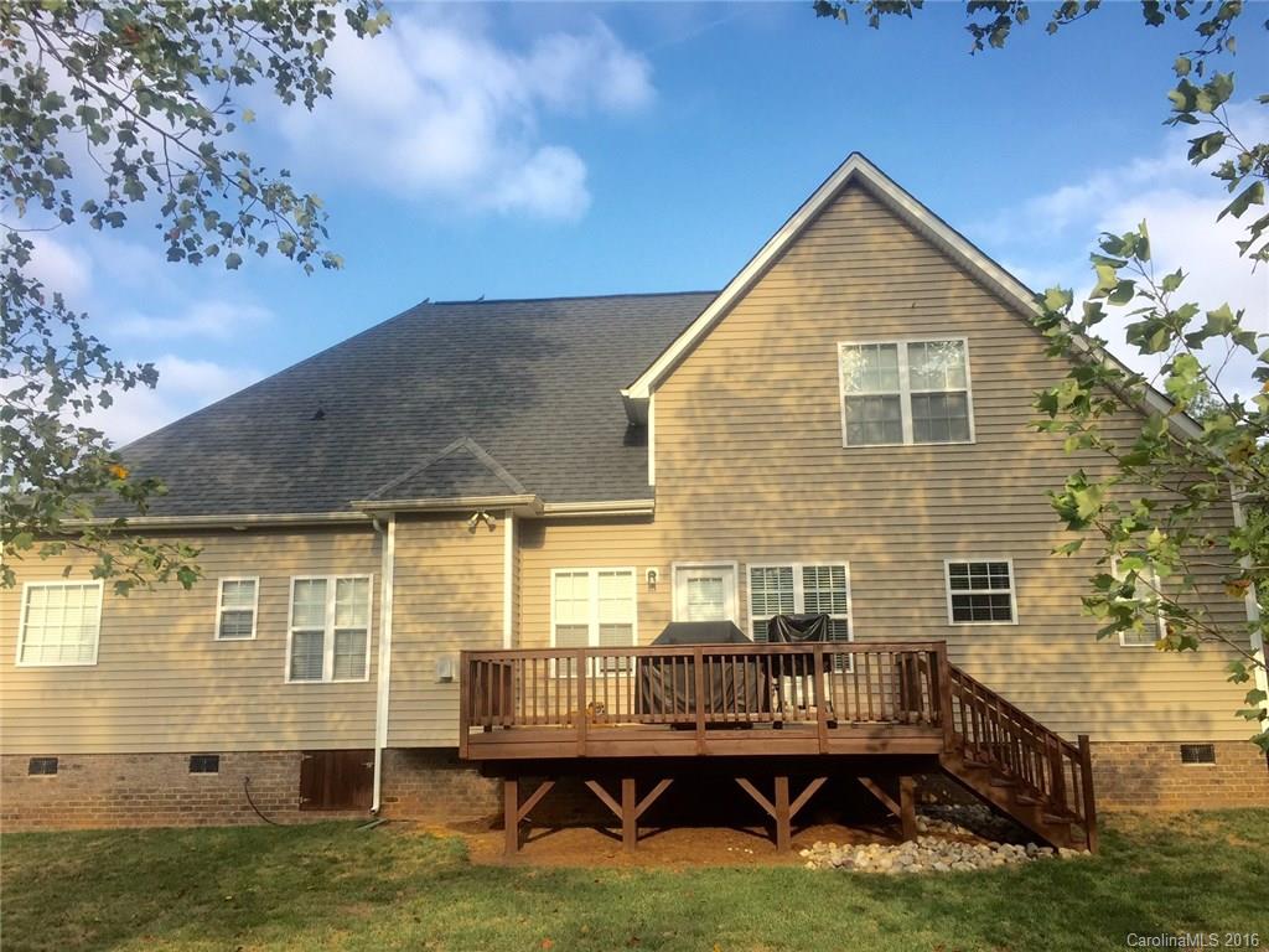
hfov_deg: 61.7
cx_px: 634
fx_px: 1063
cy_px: 476
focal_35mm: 29
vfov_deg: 48.2
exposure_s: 1/1014
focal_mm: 4.15
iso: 32
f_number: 2.2
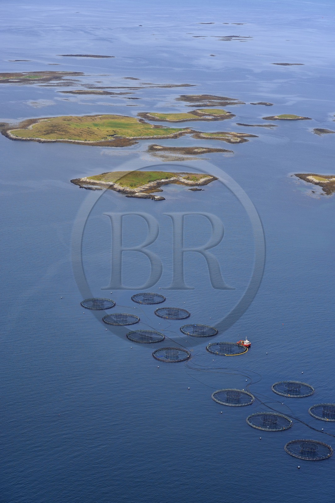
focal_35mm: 86
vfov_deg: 23.6
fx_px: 1201
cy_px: 252
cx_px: 168
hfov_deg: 15.9
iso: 200
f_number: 5.6
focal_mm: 86
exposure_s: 1/800
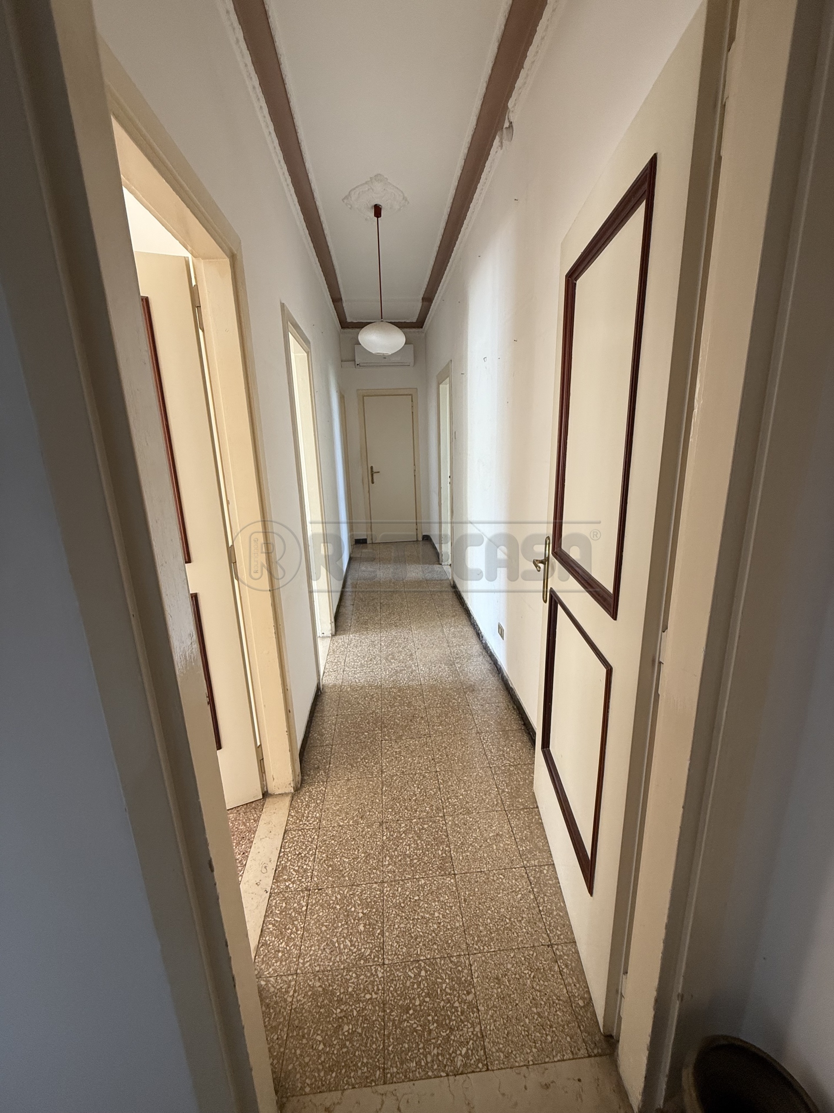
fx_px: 450
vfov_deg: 102.1
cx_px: 417
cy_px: 556
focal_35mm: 14
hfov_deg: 85.7
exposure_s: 1/99
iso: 160
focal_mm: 2.22
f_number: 2.2
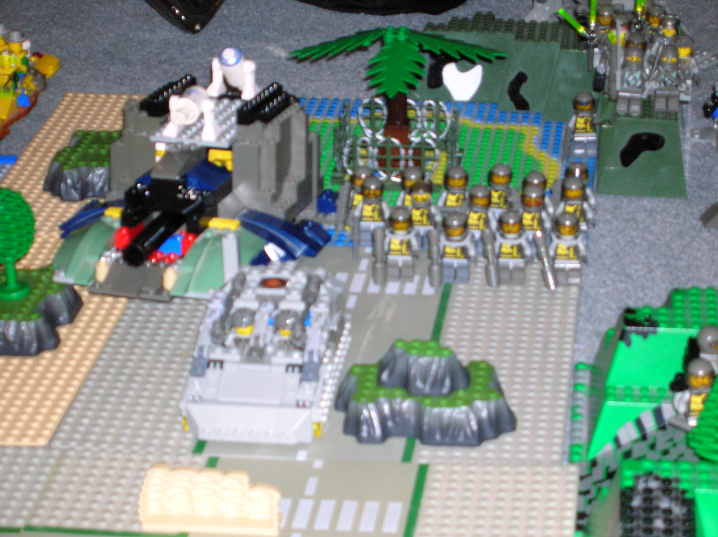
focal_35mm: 102
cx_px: 359
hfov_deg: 19.3
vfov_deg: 14.5
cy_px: 268
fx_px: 2114
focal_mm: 17.1
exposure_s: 1/60.1
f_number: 4.9
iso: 157
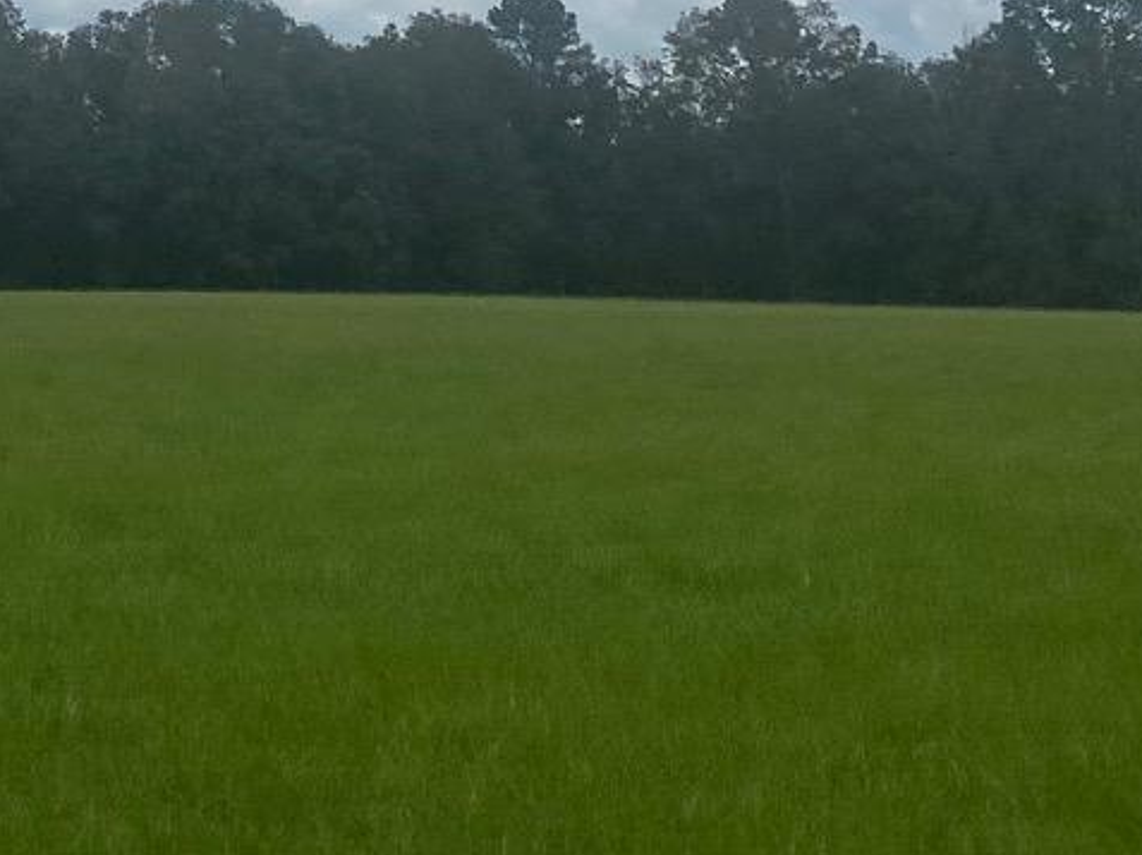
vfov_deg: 12.6
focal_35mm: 110
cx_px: -239
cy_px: -496
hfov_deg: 17.1
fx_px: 3626
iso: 32
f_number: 1.8
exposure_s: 1/6061
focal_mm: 4.25
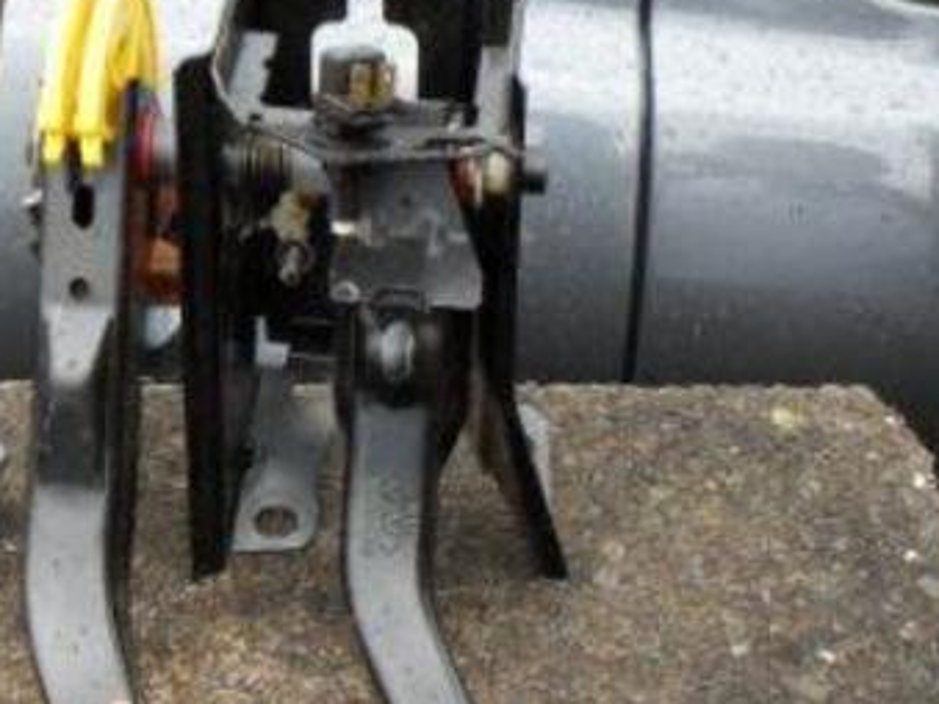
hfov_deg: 23.3
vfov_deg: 17.7
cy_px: 535
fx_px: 2251
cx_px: 216
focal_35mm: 83
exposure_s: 1/60
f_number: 4.5
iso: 100
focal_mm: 7.8
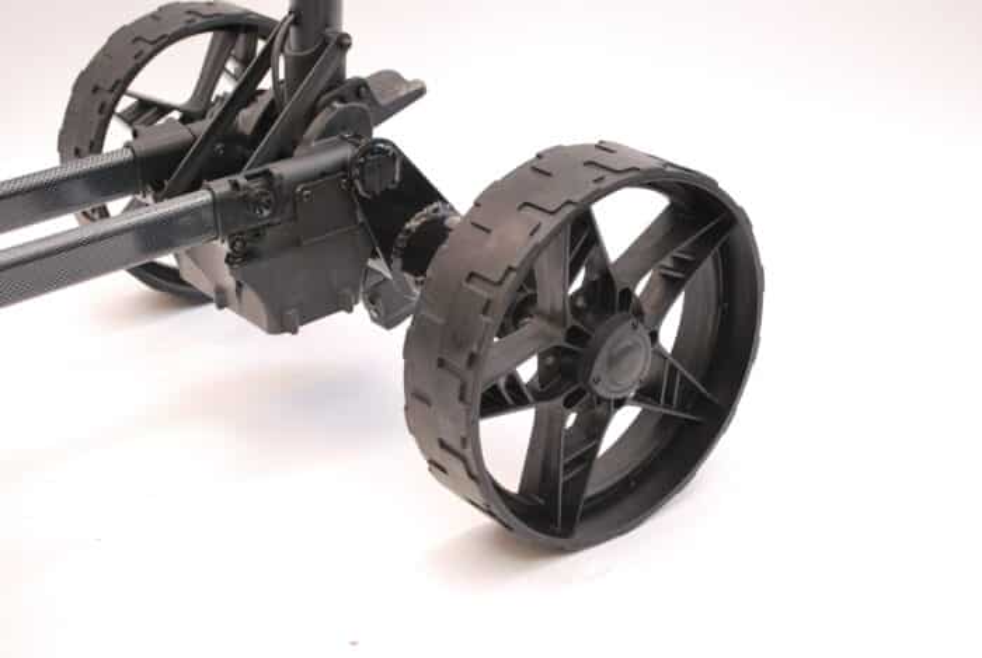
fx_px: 1434
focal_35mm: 52
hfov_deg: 37.8
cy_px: 329
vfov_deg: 25.8
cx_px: 491
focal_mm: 35
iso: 400
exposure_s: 1/25
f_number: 5.3
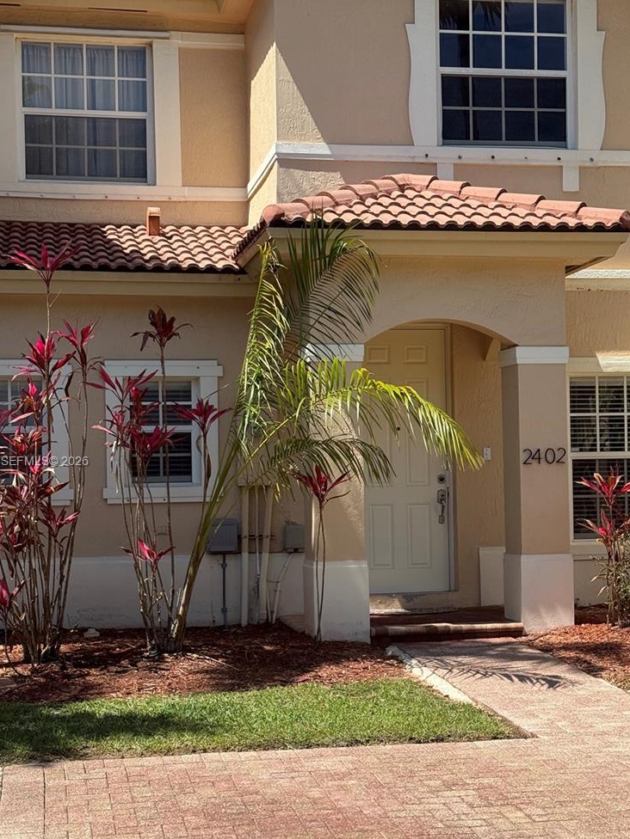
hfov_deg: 24.8
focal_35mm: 59
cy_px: 462
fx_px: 1432
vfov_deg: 32.7
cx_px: 317
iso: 80
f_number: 1.78
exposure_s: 1/4878
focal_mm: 6.76
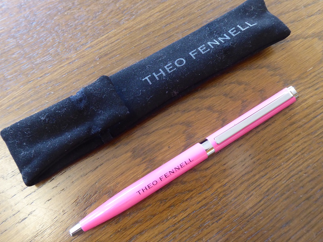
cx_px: 158
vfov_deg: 44.2
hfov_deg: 56.8
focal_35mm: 32
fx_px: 299
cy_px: 123
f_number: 3.5
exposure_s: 1/30
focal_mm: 5
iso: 400
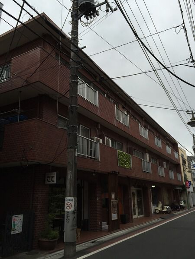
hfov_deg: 48.2
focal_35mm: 29
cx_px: 98
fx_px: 218
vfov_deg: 61.7
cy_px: 130
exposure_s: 1/299
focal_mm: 4.15
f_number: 2.2
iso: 32
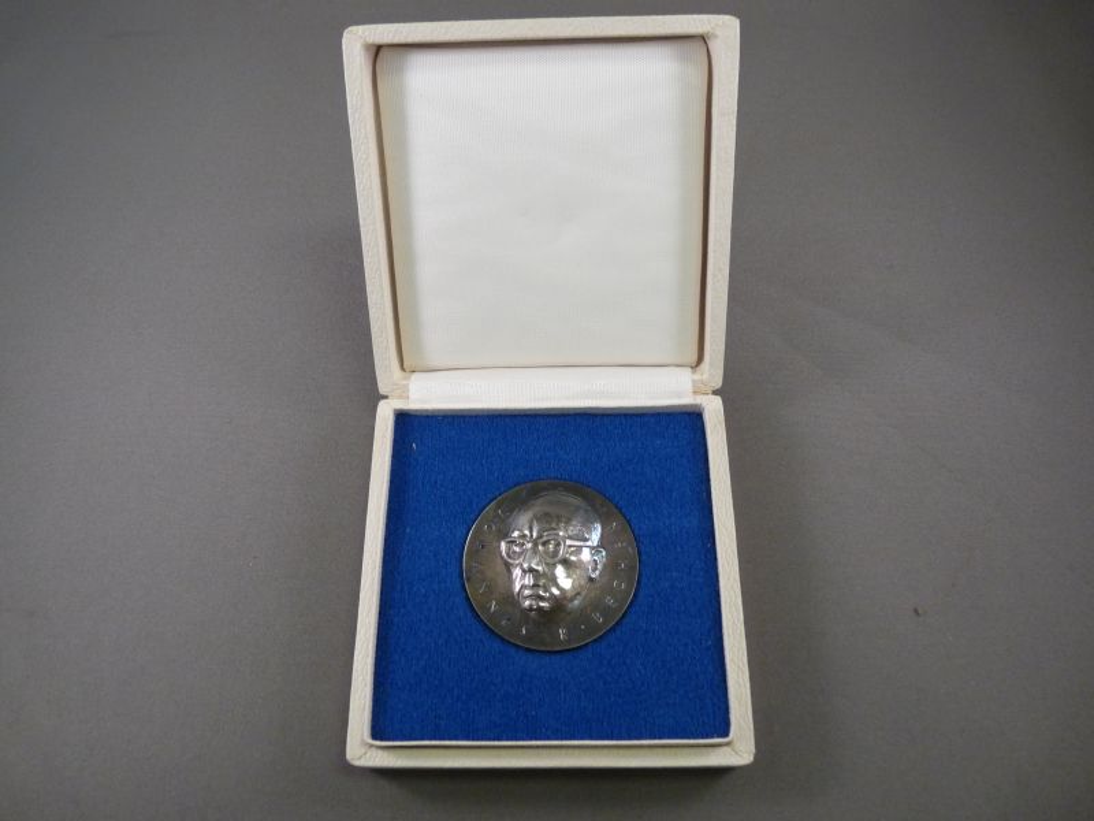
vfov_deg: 51.4
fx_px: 853
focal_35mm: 27
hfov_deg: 65.3
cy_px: 410
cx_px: 547
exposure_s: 1/30
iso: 250
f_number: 2.8
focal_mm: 4.8
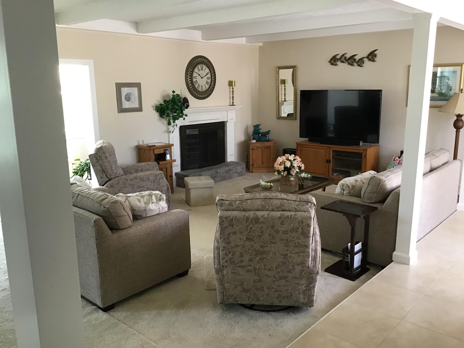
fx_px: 416
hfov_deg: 58.4
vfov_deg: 45.4
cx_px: 232
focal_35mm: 31
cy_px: 174
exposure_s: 1/30
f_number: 2.4
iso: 100
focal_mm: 3.3
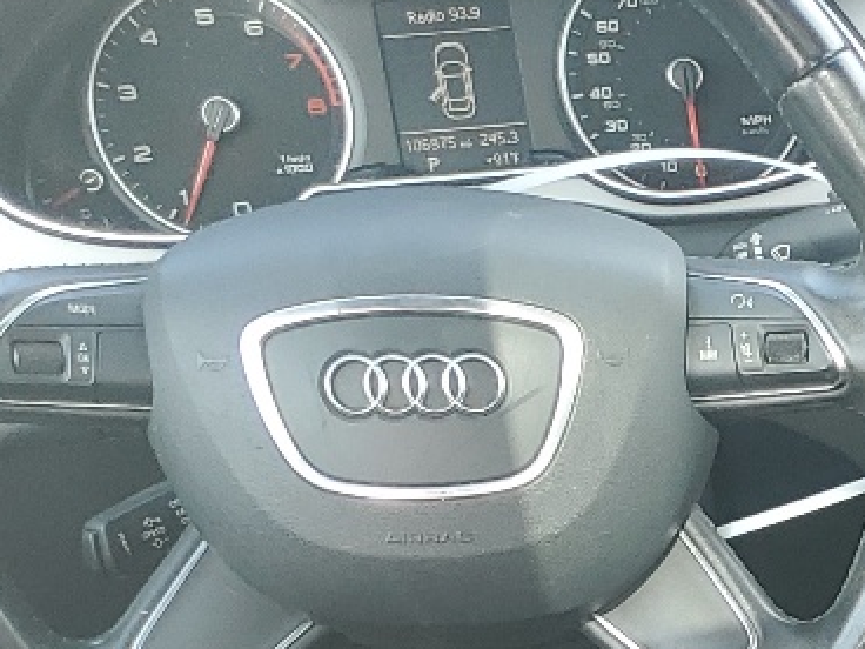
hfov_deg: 15.6
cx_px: 1427
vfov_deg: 12.1
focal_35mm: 113
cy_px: 1140
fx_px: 2824
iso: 50
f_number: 1.5
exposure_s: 1/132
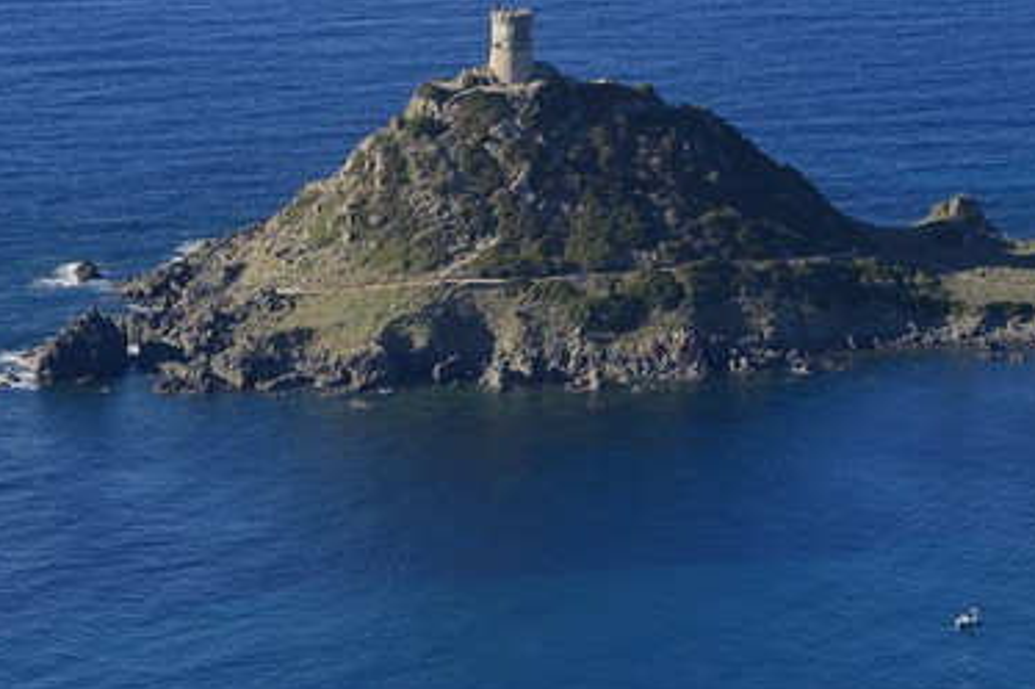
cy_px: 315
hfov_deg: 10.8
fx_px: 5489
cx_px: 548
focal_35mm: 191
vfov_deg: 7.2
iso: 400
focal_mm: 170
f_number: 7.1
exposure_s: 1/1000
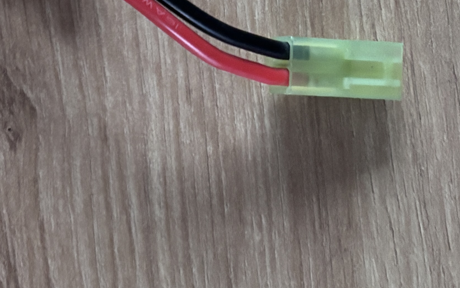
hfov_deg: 18.1
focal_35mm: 95
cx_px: -329
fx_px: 1191
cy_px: 19
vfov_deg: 13.6
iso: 640
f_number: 1.6
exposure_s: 1/36
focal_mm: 5.96
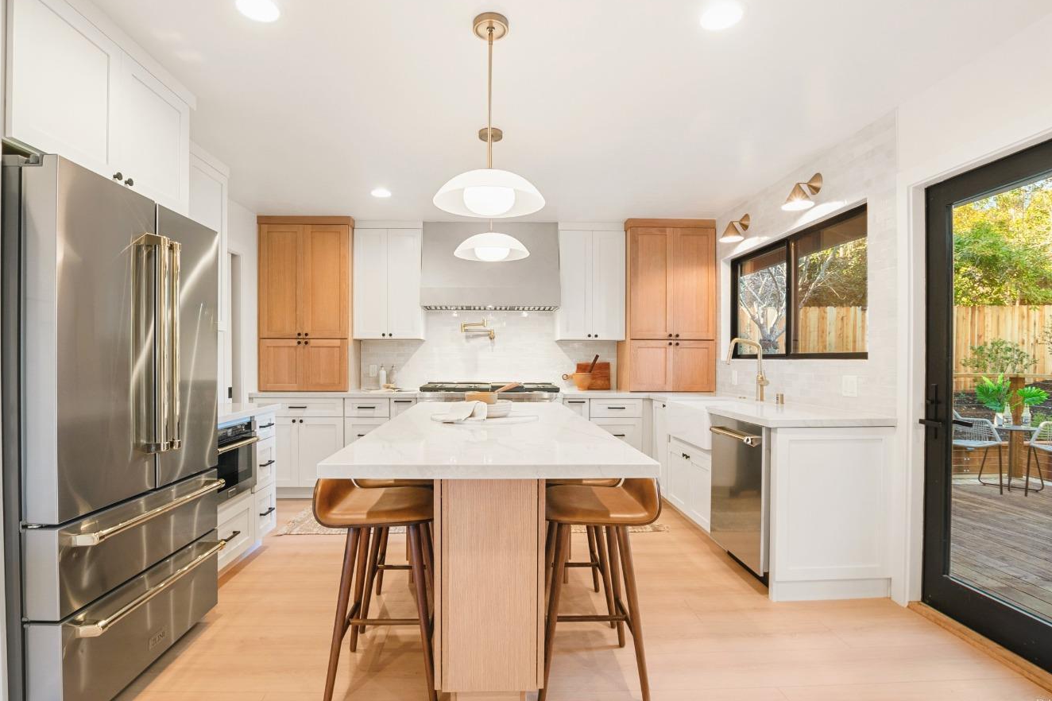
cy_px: 336
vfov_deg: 70.4
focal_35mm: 17
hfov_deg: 93.2
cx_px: 505
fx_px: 497
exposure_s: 1/1.67
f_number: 9
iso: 250
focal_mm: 10
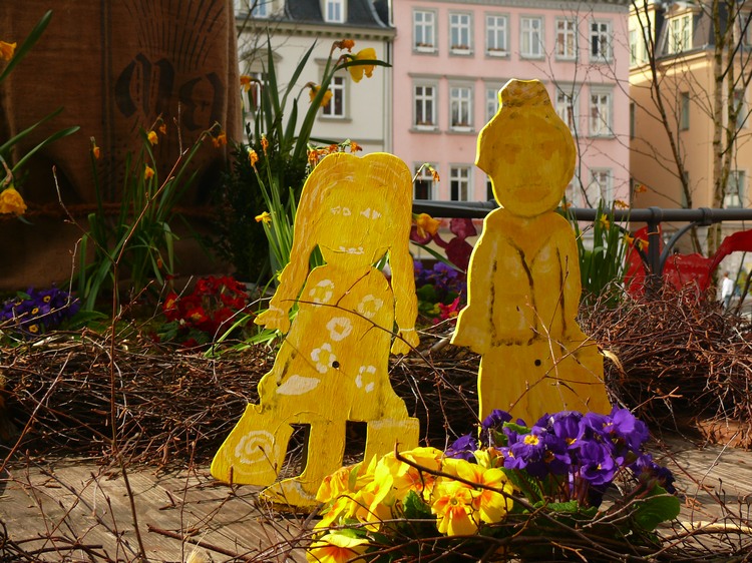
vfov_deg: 19.1
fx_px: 1672
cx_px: 376
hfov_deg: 25.3
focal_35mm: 77
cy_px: 282
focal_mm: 16.2
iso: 100
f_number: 4
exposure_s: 1/125
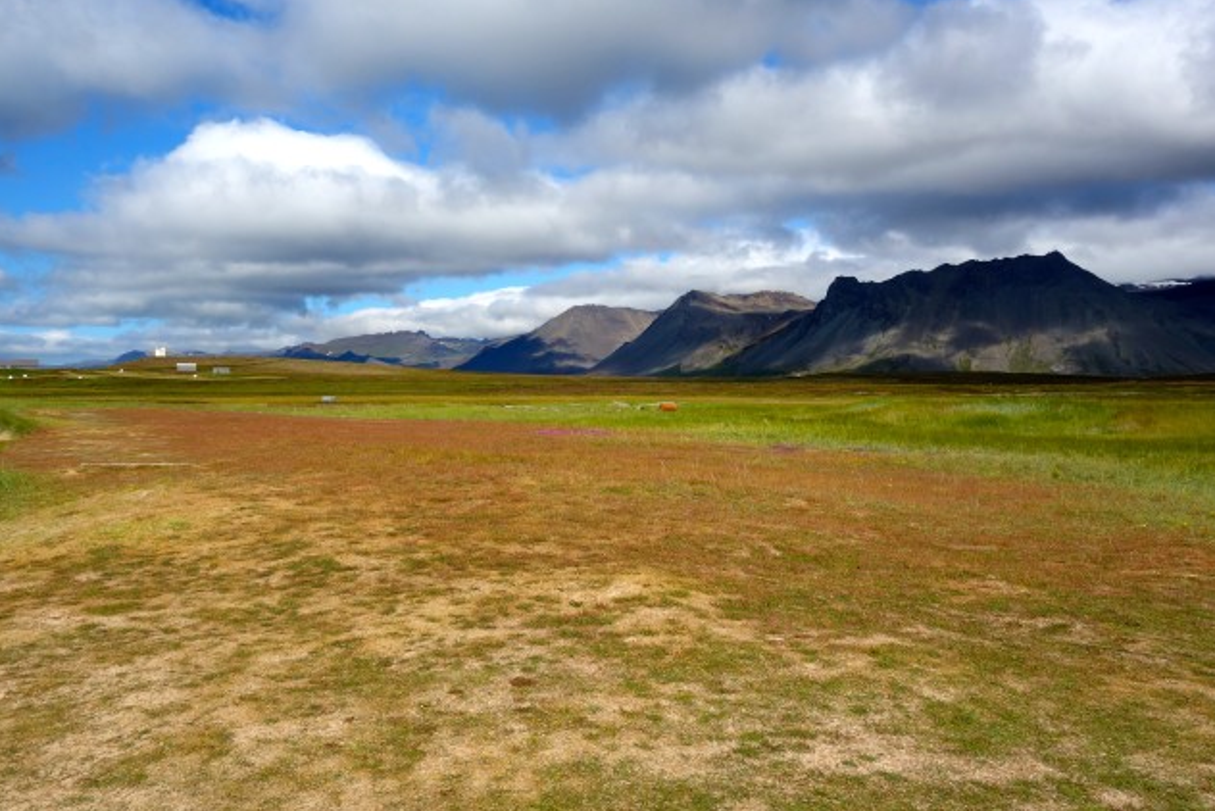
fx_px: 1047
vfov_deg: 42.3
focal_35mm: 31
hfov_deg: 60.3
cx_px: 596
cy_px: 368
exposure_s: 1/800
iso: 125
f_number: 6.3
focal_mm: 10.4
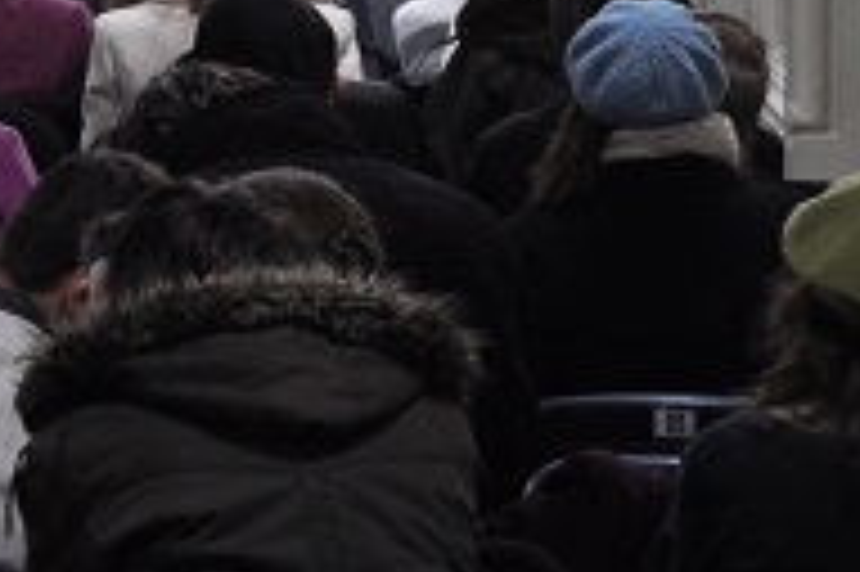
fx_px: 11791
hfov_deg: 4.1
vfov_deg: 2.8
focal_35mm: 494
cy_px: -25
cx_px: -783
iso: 500
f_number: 5.3
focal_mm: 70
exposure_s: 1/25
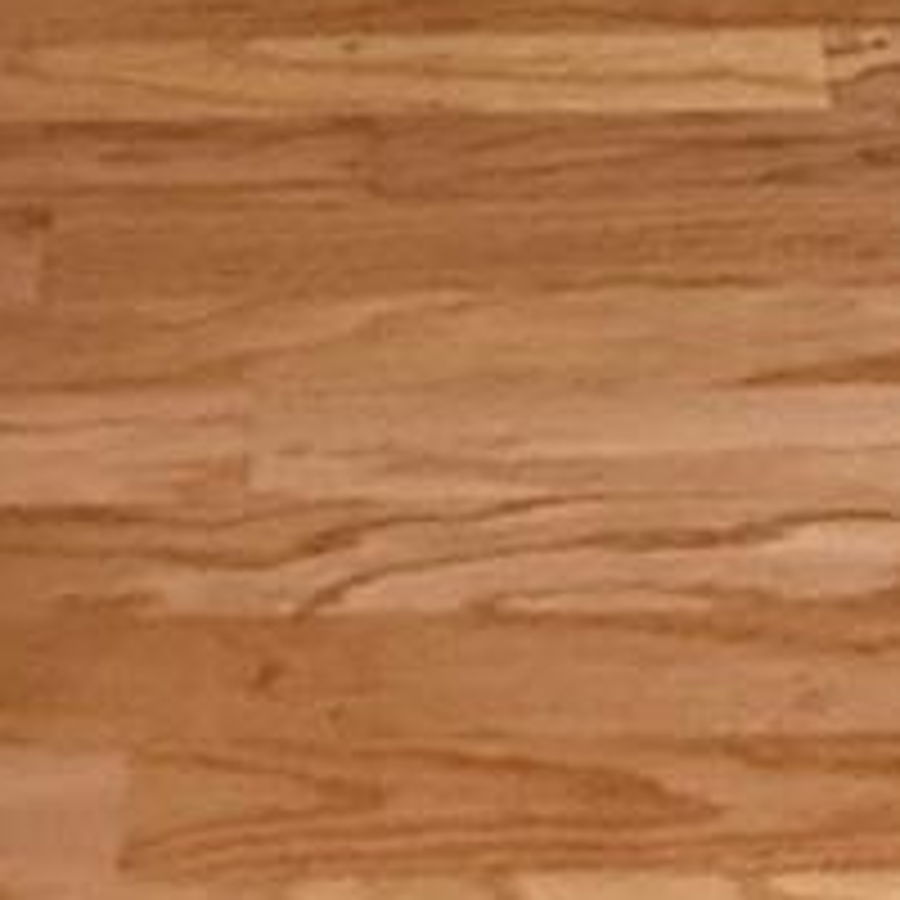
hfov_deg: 17.6
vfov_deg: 12.5
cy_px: -1422
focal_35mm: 99
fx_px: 2912
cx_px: 459
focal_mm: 2.22
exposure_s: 1/60
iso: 500
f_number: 2.2
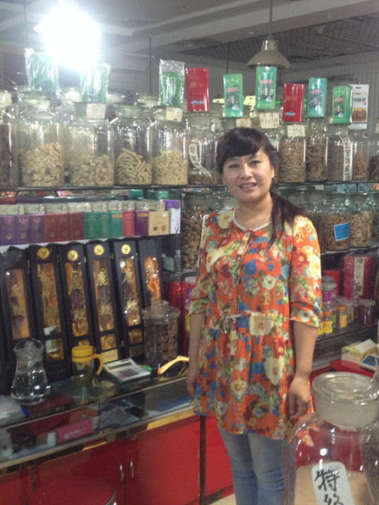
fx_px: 686
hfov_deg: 30.6
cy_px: 252
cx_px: 259
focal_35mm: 47
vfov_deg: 40.4
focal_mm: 4.28
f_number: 2.4
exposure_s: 1/20
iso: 160
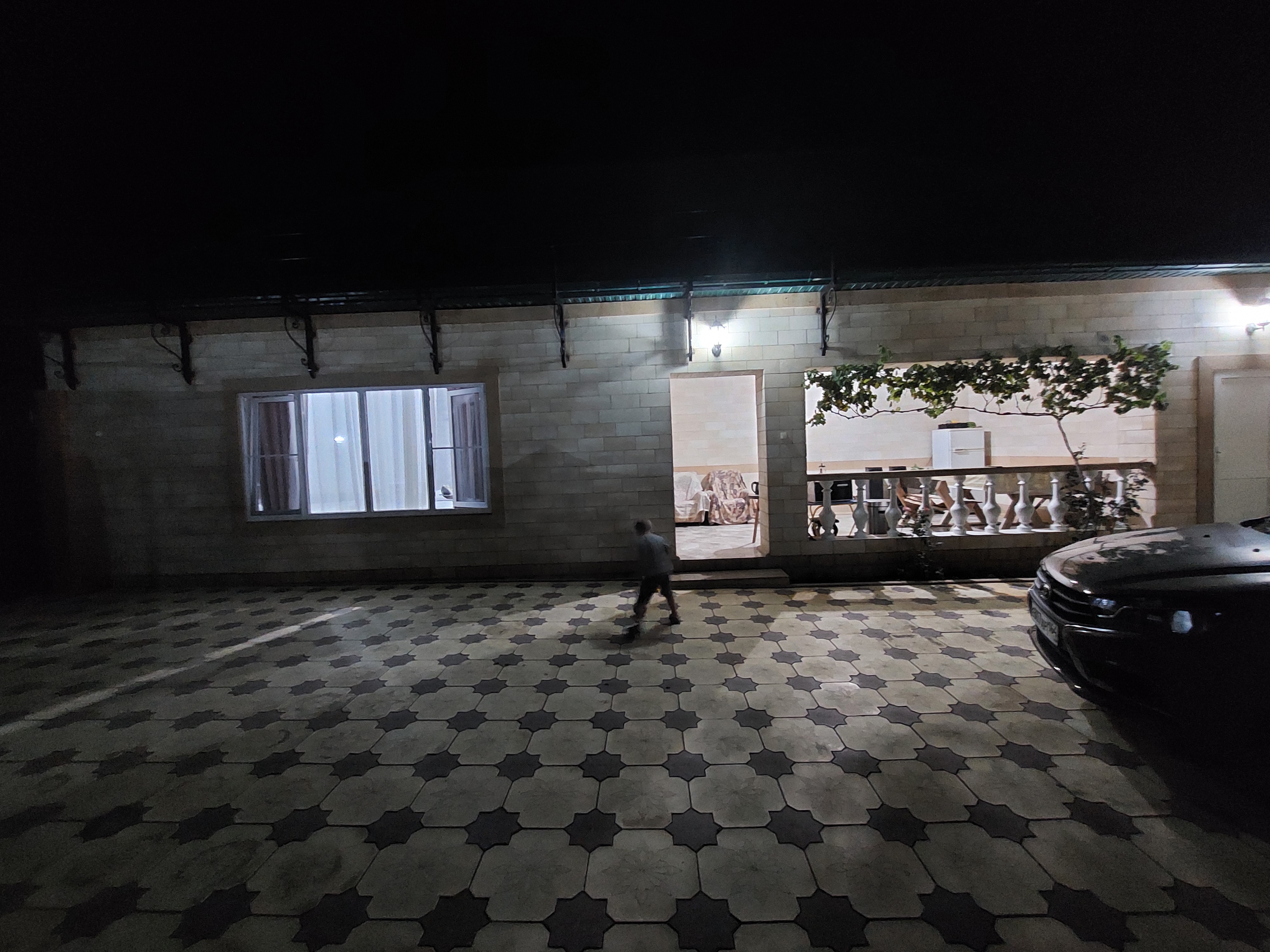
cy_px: 476
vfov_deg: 89.9
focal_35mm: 13
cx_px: 635
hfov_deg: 106.2
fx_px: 477
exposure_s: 1/10
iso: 800
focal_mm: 1.74
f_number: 2.2
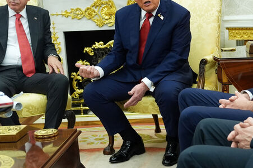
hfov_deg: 26.6
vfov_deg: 18.4
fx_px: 520
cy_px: 96
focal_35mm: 74
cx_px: 219
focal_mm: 30
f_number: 2.8
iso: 2000
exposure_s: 1/200
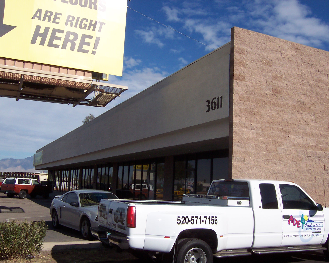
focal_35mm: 38
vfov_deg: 39.2
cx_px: 163
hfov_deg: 47.9
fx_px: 370
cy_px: 133
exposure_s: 1/1000
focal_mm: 5.6
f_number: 5.6
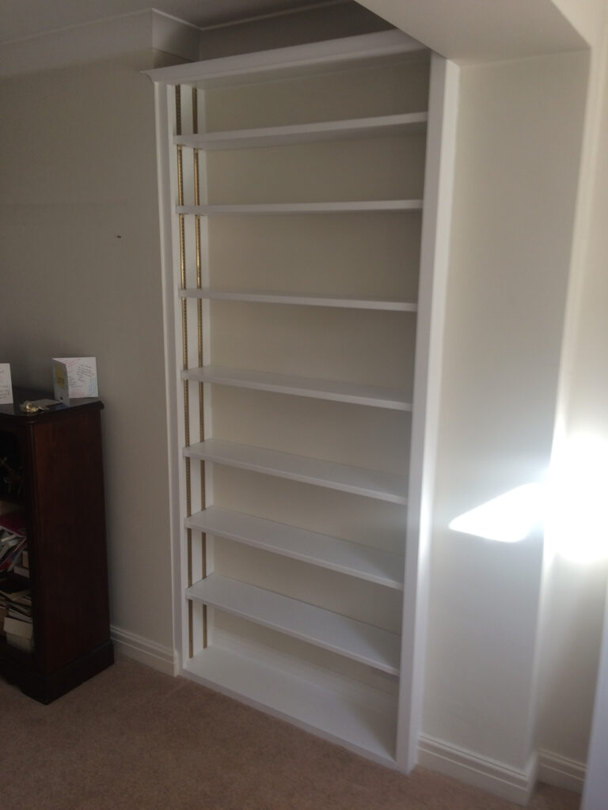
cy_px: 405
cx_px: 304
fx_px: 679
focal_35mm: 29
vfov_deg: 61.7
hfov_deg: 48.2
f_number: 2.2
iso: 40
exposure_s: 1/50
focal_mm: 4.15
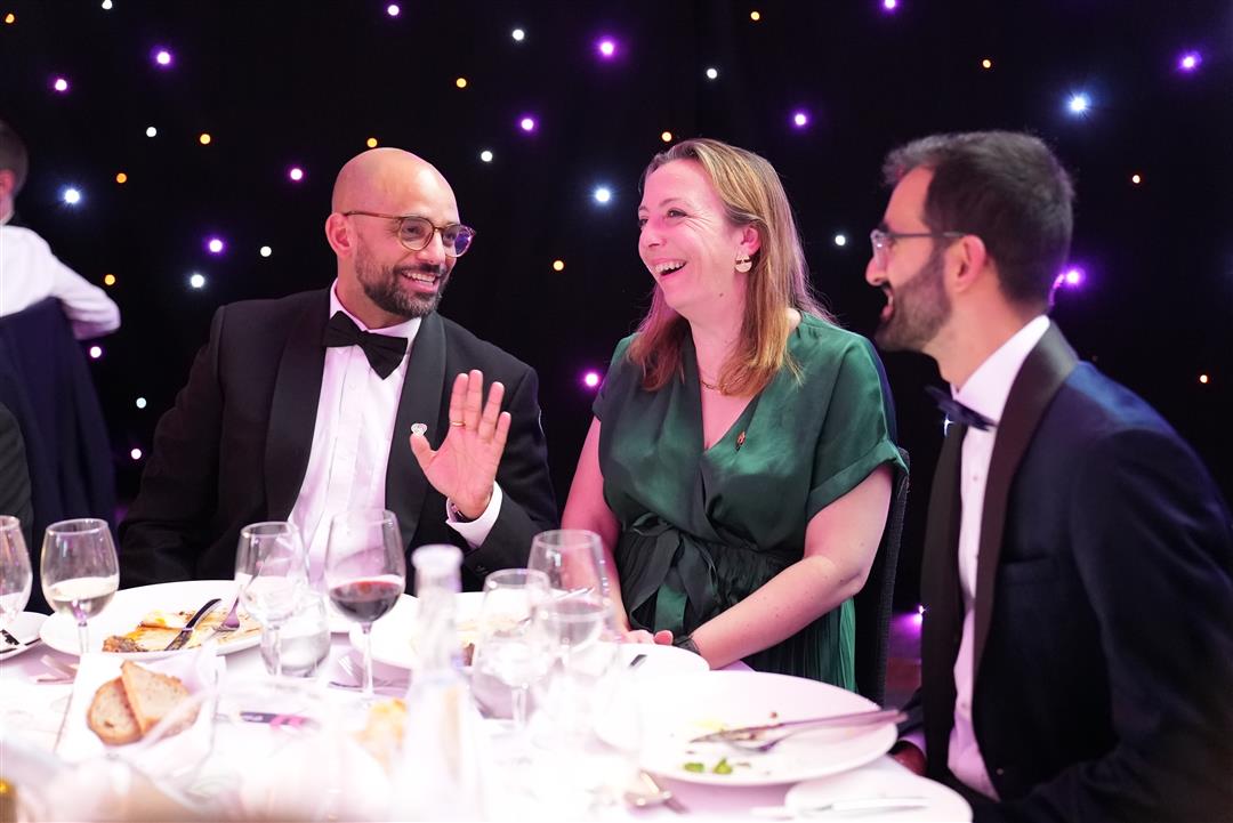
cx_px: 616
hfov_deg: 37.5
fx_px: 1816
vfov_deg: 25.5
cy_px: 412
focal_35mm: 53
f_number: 2.2
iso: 10000
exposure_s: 1/100
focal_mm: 53
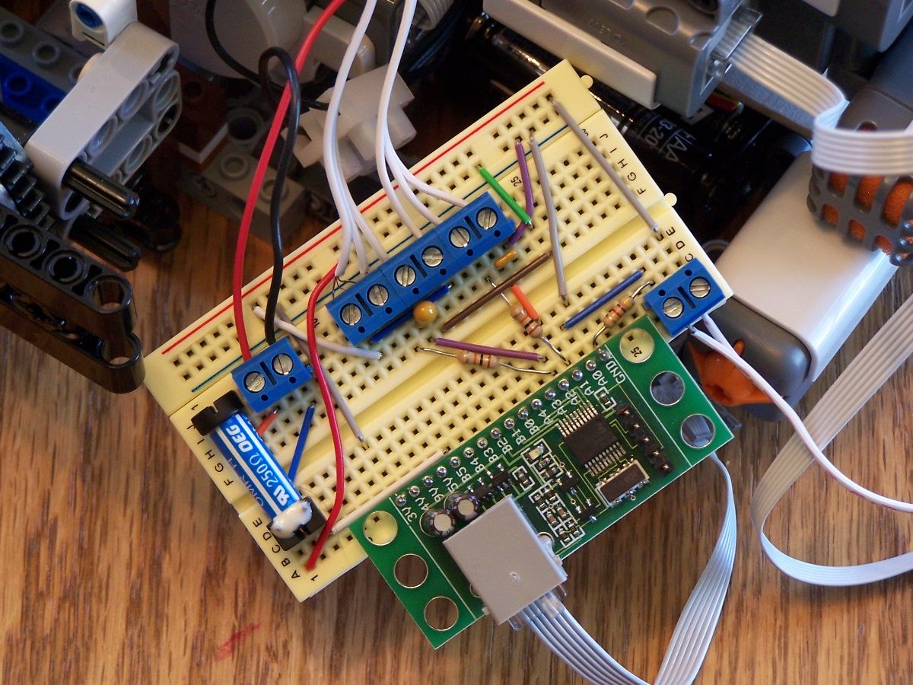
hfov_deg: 14.2
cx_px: 456
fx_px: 3666
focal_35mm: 139
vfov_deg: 10.7
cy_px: 342
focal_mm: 23.1
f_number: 3.2
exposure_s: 1/45
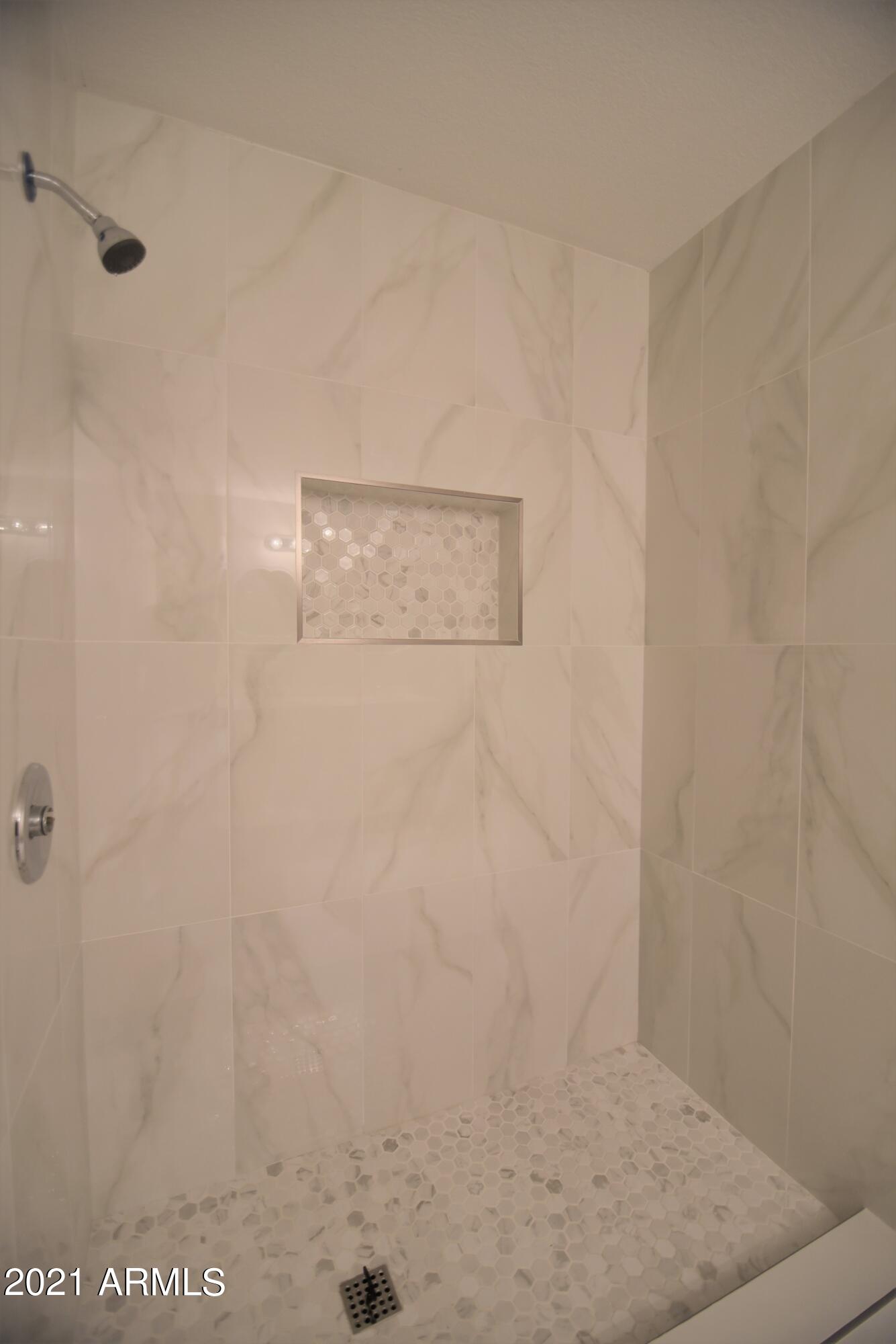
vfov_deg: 100.4
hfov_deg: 77.4
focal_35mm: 15
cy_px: 672
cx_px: 448
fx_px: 559
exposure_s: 1/60
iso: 800
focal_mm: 15
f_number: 3.2
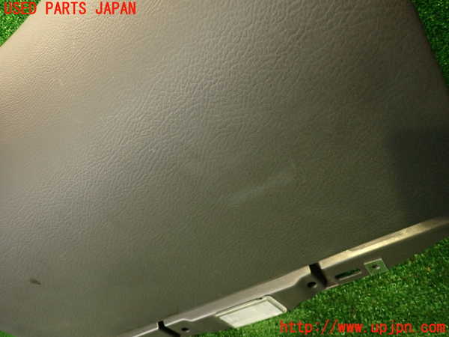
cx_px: 224
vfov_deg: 54.9
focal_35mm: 25
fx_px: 324
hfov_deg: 69.4
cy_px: 168
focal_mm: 4.5
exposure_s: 1/30
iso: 320
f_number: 2
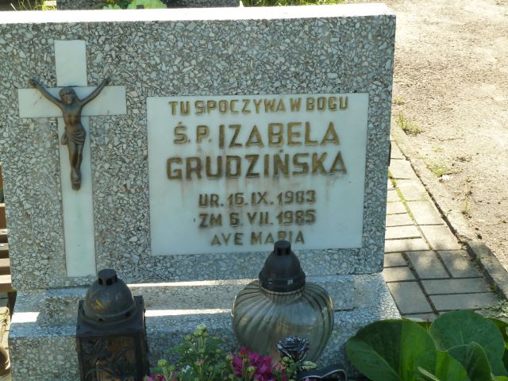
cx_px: 254
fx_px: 1057
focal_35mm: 72
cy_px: 190
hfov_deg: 27.0
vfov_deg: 20.4
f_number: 4.1
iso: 125
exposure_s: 1/125
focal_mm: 11.9
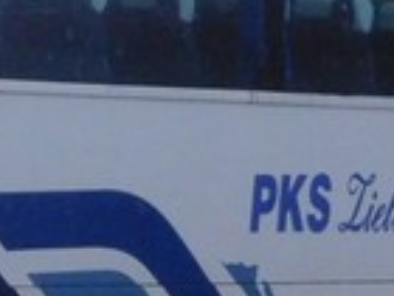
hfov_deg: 4.4
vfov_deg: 3.3
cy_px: 86
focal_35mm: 449
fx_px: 5111
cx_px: -307
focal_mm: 12.5
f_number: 4.5
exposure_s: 1/250
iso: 400
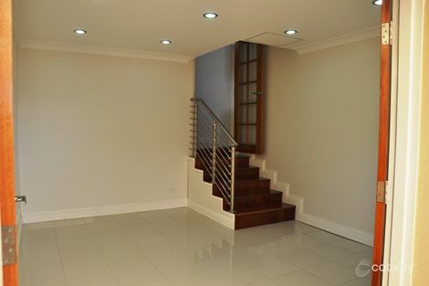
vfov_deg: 47.9
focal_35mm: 27
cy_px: 143
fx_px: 322
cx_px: 214
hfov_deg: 67.4
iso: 400
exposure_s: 1/125
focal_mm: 18
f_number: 5.6
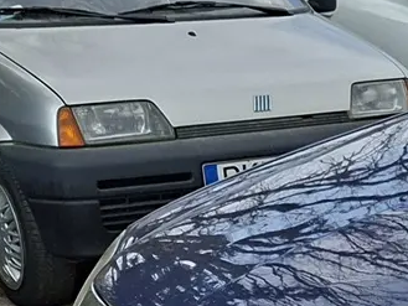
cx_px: 882
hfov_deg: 13.3
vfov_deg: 12.1
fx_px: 1427
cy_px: 306
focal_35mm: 121
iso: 50
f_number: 1.8
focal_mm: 5.54
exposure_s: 1/935
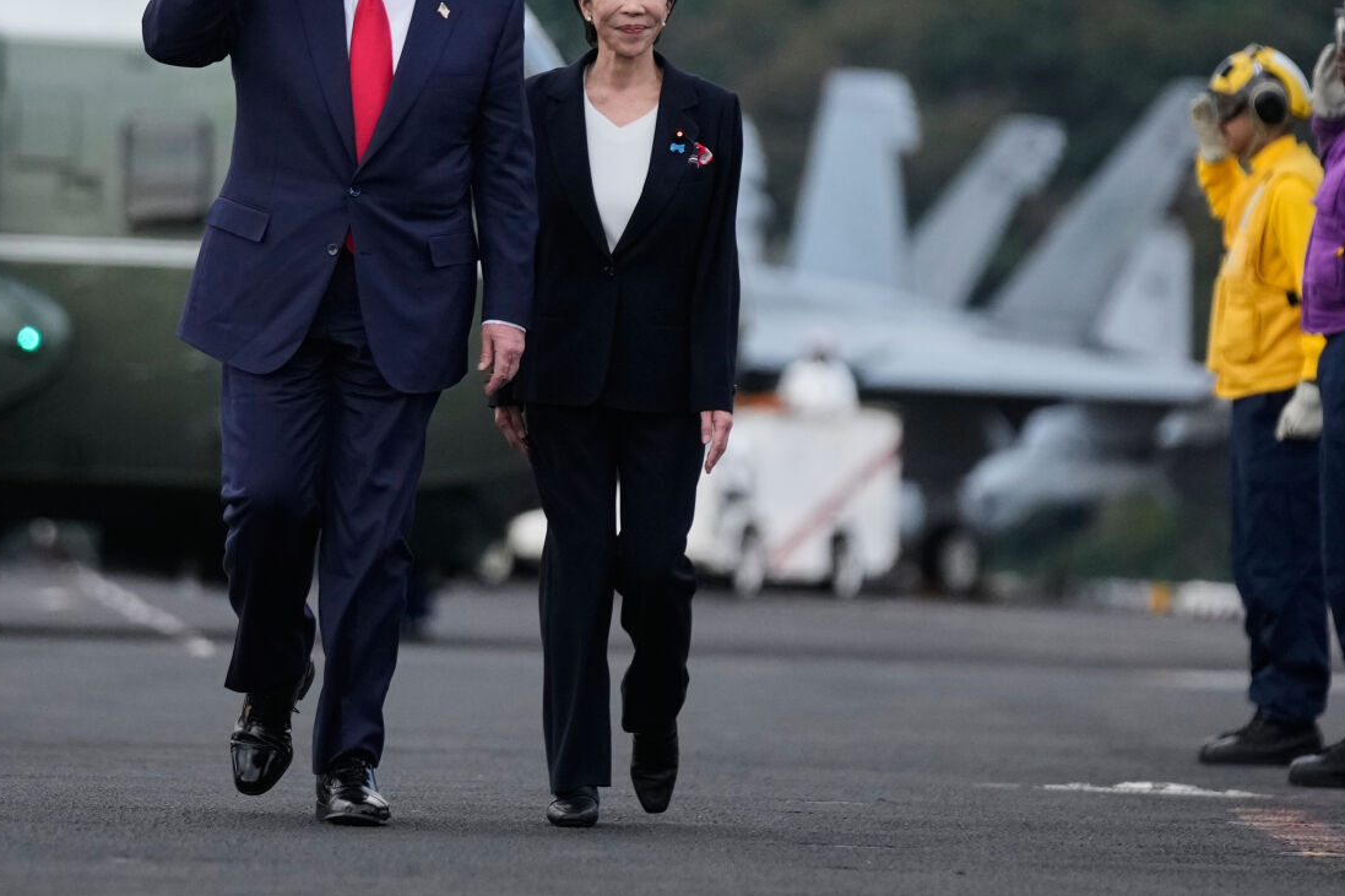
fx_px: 18004
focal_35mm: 482
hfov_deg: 4.3
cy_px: 248
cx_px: 442
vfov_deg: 2.9
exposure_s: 1/2000
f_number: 2.8
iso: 1000
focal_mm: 200
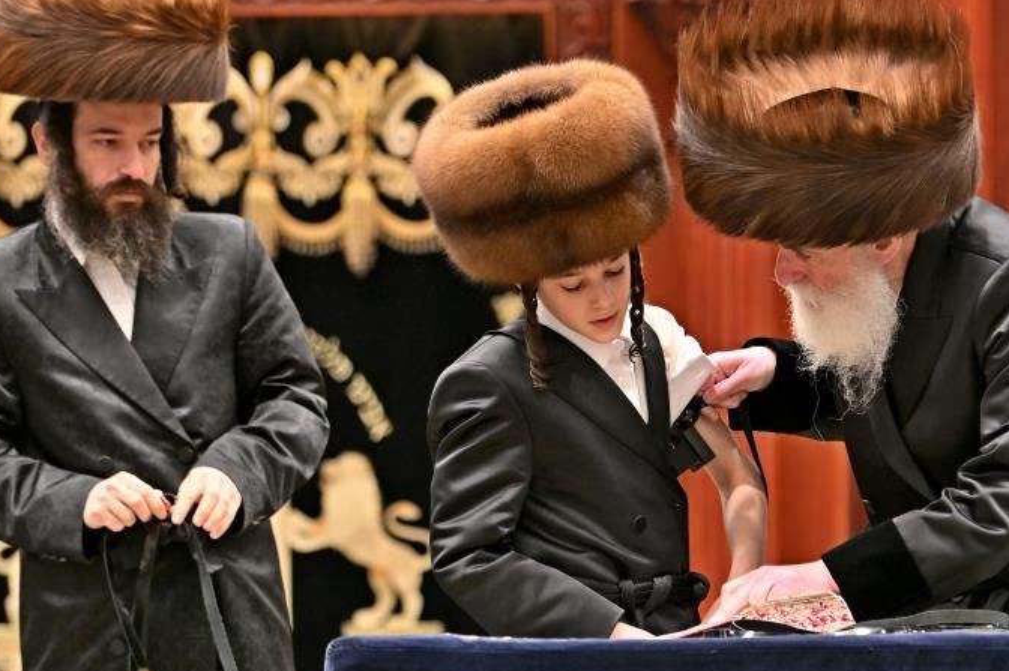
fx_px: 9606
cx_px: 749
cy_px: 413
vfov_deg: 4.0
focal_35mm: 343
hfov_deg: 6.0
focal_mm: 150
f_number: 2.8
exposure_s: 1/160
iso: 250
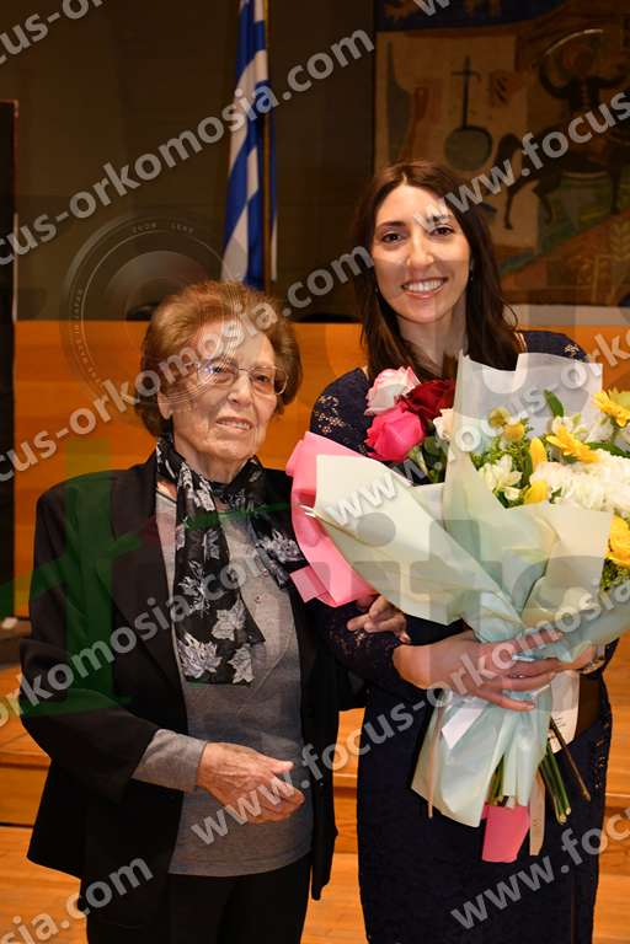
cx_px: 315
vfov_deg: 31.9
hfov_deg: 21.6
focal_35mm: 63
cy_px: 472
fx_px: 1654
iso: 1400
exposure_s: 1/125
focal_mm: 42
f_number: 5
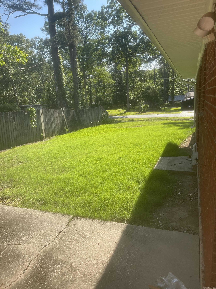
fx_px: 208
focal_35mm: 25
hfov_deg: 54.9
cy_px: 144
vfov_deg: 69.4
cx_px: 108
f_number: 1.6
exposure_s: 1/1078
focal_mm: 5.1
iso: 32
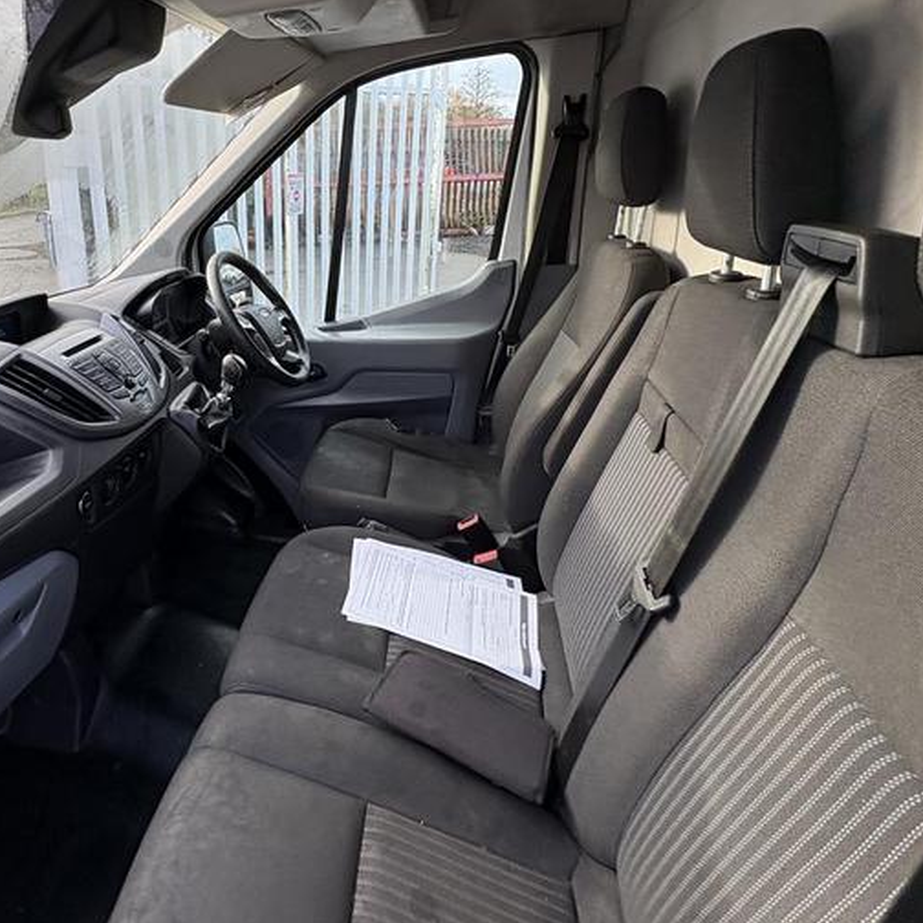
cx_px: 255
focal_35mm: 22
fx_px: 664
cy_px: 374
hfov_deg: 66.2
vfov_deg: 69.0
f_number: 2.2
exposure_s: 1/137
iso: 50
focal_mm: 2.22
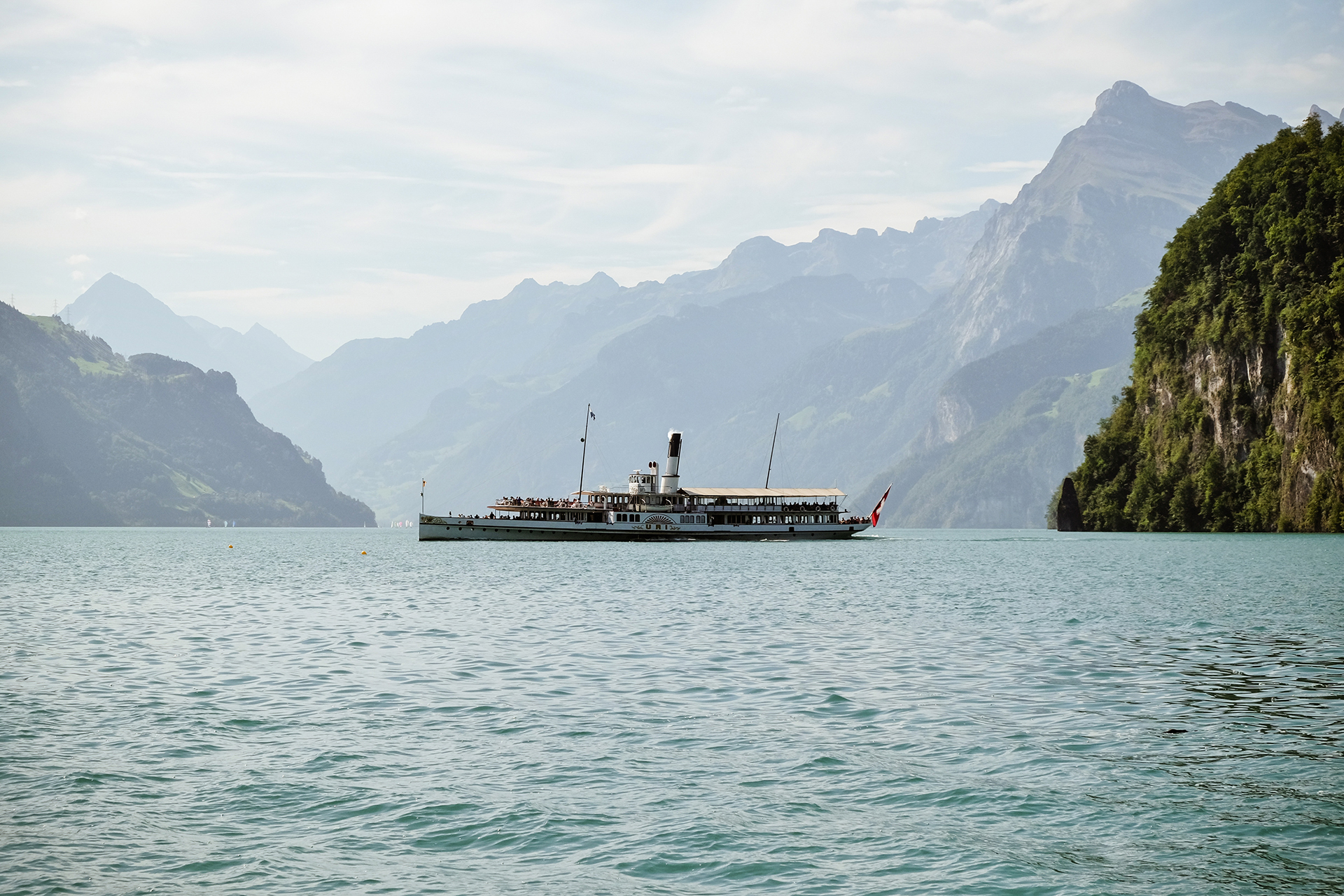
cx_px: 672
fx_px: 2800
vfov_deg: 18.2
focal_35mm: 75
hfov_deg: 27.0
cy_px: 448
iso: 640
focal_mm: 50
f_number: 8
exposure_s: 1/2200
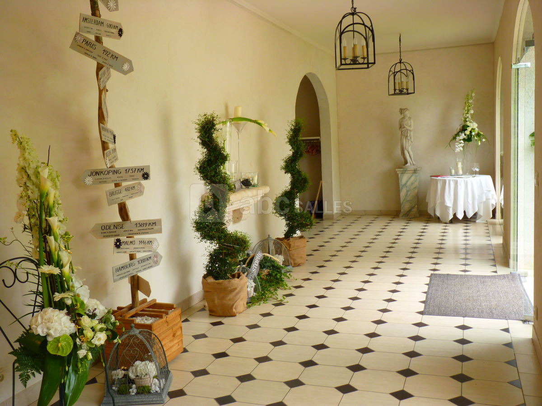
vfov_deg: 39.7
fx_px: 564
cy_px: 203
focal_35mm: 36
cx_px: 271
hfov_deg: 51.4
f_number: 3
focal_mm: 6.4
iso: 80
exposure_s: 1/40
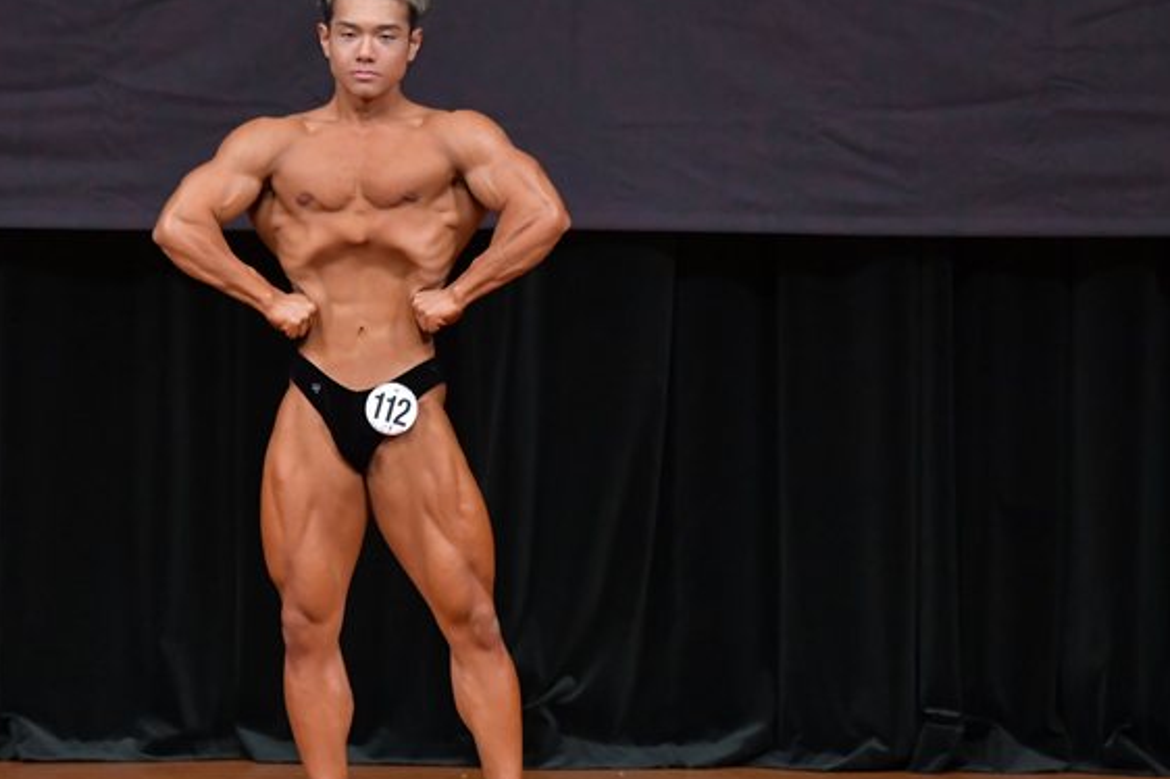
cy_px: 381
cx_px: 397
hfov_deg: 5.2
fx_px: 12765
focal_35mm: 393
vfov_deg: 3.5
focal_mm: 190
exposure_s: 1/400
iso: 4000
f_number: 5.6
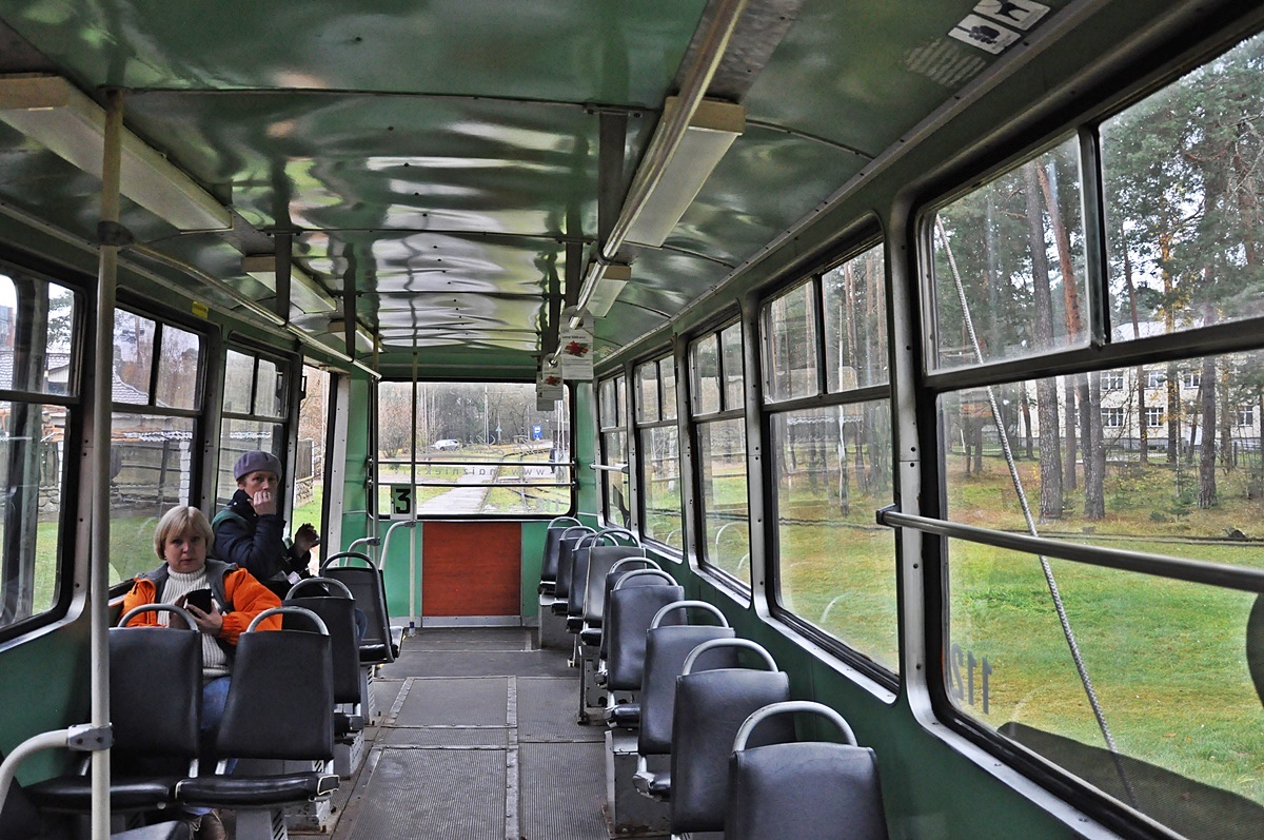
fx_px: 947
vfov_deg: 47.8
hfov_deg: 67.4
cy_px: 420
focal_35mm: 27
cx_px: 632
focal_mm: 18
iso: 1600
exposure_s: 1/250
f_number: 3.5
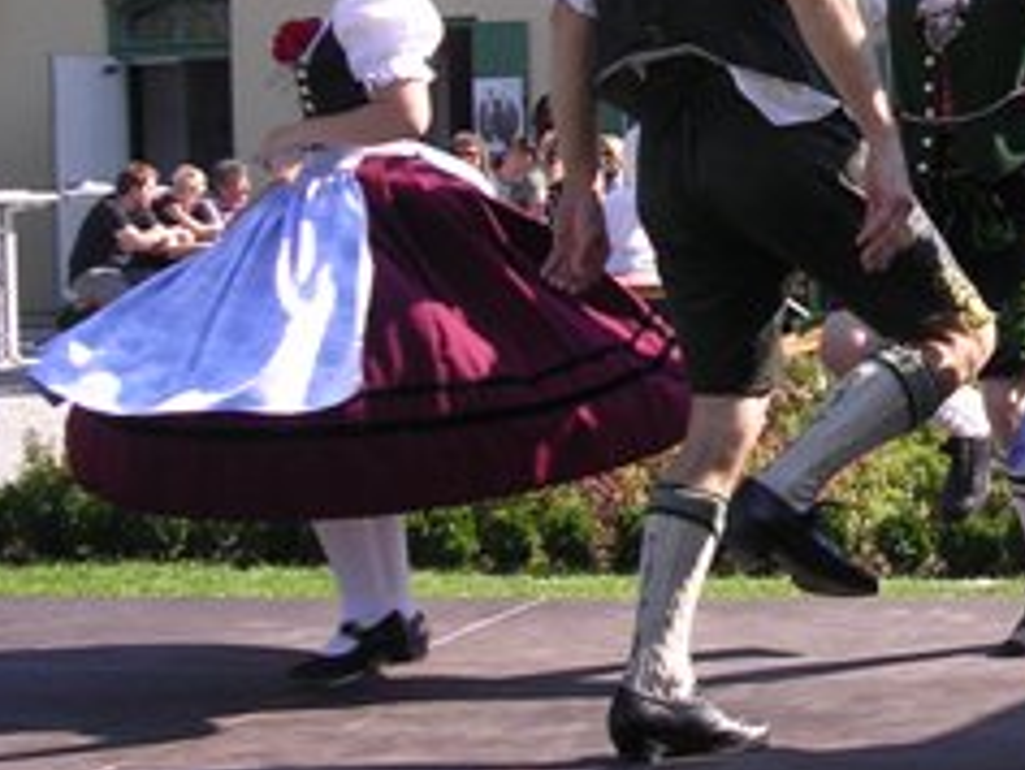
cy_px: 56
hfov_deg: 21.9
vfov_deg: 16.7
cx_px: 951
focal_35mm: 87
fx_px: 2577
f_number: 3
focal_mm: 7.1
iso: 100
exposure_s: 1/405
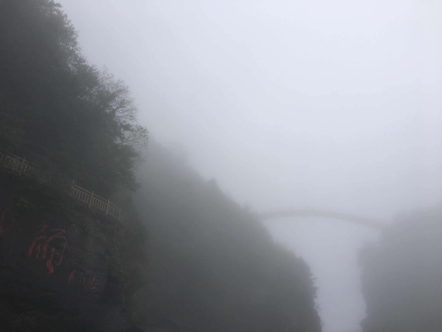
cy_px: 166
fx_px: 370
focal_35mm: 29
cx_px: 221
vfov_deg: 48.2
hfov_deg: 61.7
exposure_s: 1/345
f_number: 2.2
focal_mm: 4.15
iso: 25
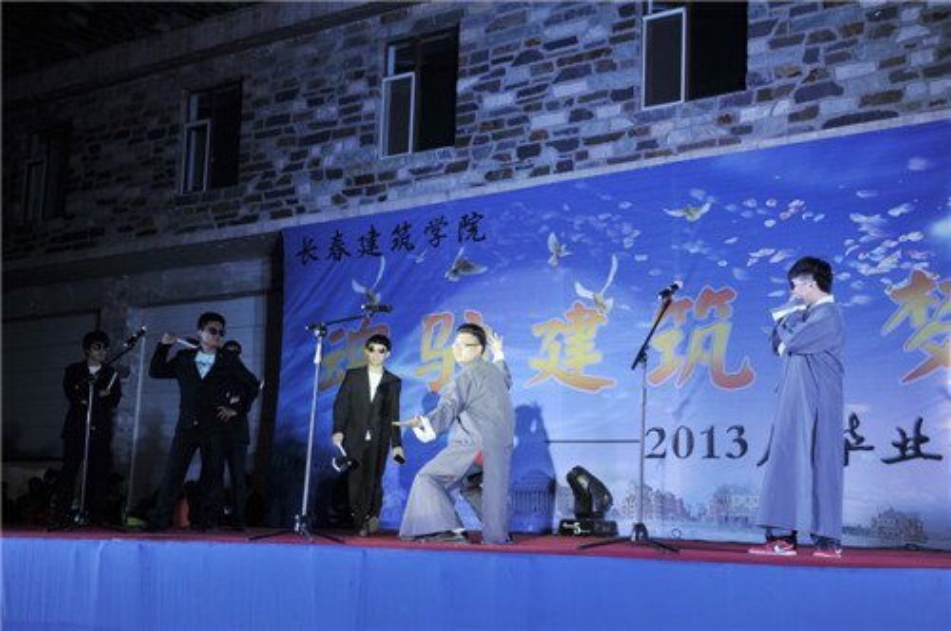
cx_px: 476
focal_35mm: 52
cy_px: 316
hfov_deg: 38.2
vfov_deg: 25.9
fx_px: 1372
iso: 250
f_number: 5
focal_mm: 52
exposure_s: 1/60
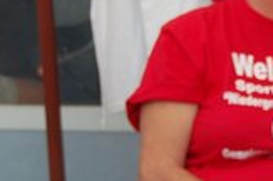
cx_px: 440
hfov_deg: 6.1
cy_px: 33
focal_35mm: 336
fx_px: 2543
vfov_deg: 4.1
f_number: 7.1
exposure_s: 1/200
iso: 200
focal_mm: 52
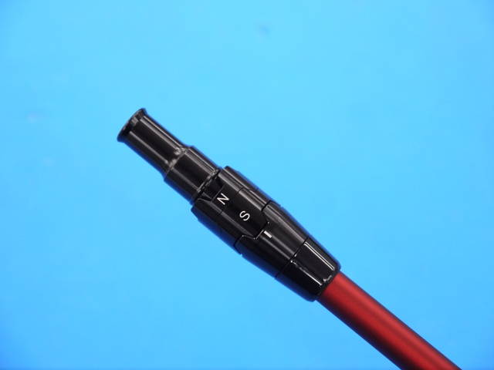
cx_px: 247
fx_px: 1199
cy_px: 185
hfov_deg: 23.3
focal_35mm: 84
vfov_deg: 17.6
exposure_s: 1/100
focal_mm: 42
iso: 800
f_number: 5.6
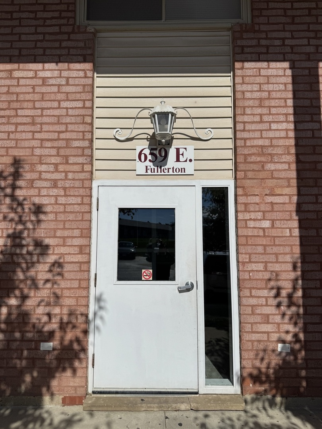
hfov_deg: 56.8
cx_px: 161
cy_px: 214
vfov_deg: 71.6
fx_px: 298
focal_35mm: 24
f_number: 1.78
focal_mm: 6.76
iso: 64
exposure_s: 1/15152
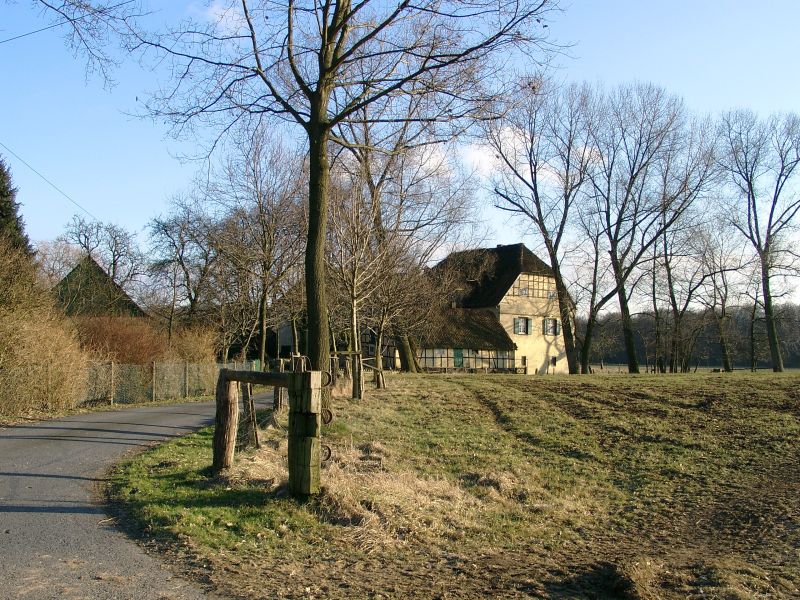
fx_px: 786
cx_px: 400
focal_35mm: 34
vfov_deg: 41.8
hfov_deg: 54.0
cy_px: 300
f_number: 4
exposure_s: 1/298
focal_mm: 7.13
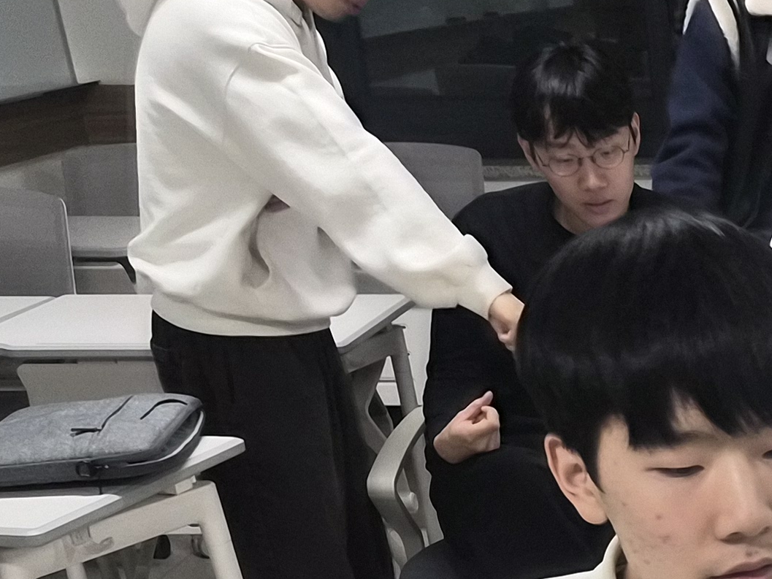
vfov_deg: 14.8
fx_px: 1940
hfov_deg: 20.0
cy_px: 1039
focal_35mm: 87
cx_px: 1093
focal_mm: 5.4
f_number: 1.8
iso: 250
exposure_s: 1/120
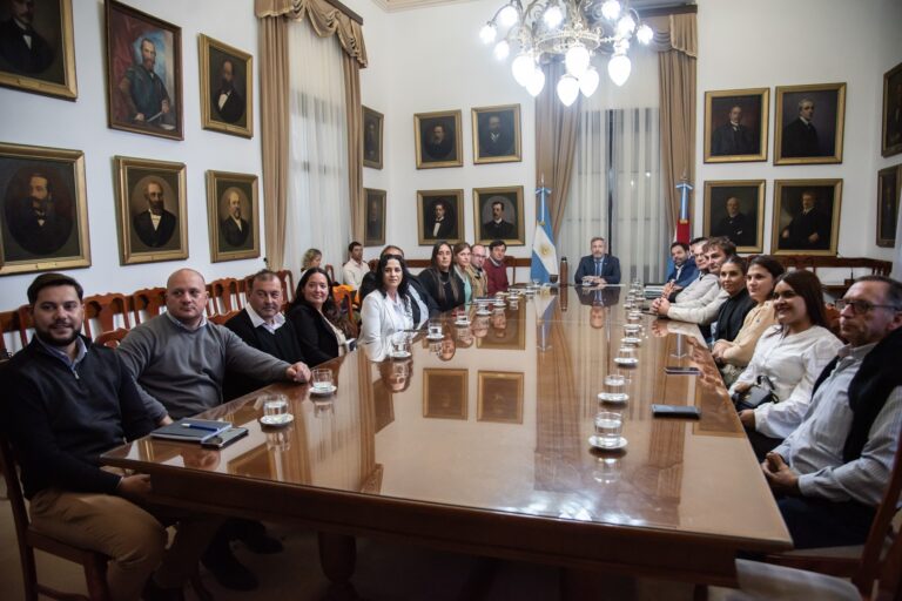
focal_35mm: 24
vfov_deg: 53.1
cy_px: 300
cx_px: 451
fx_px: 601
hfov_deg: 73.7
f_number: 4
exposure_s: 1/250
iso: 1250
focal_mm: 24
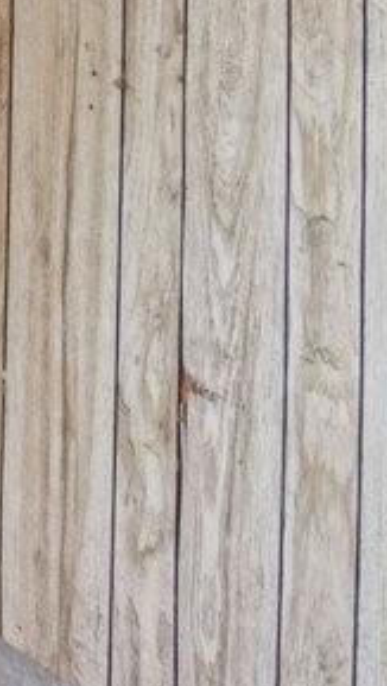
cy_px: -336
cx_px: -1569
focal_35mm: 145
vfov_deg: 13.9
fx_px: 2635
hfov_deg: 5.8
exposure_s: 1/4
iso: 400
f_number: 8
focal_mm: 13
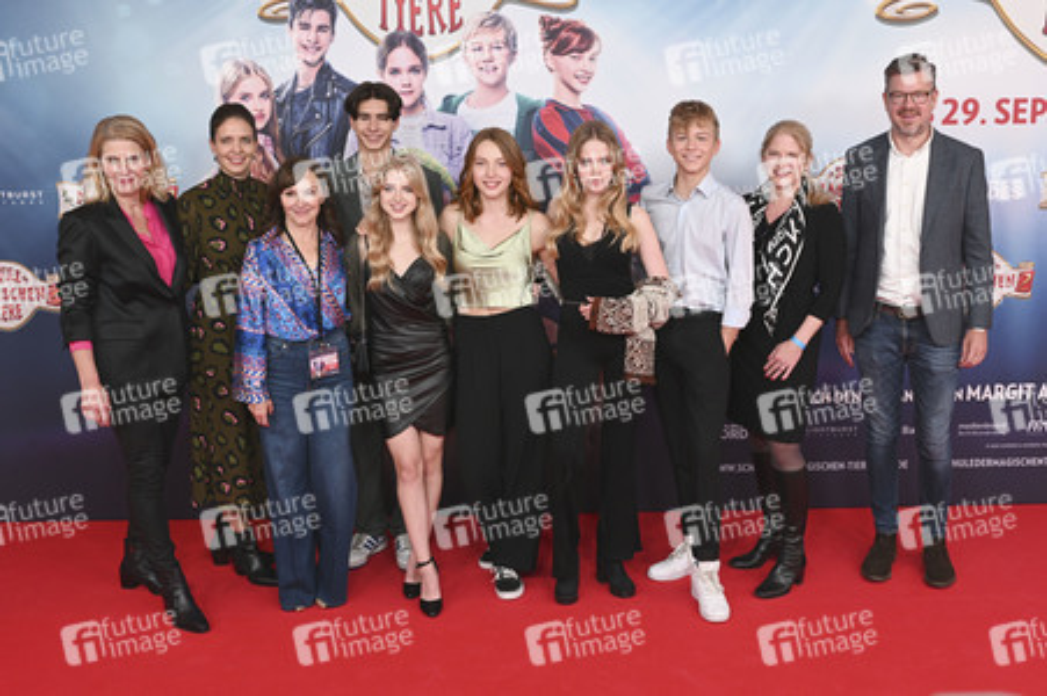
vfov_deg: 35.9
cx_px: 524
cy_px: 348
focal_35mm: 37
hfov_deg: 51.9
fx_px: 1075
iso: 1000
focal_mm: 37
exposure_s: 1/125
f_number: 8
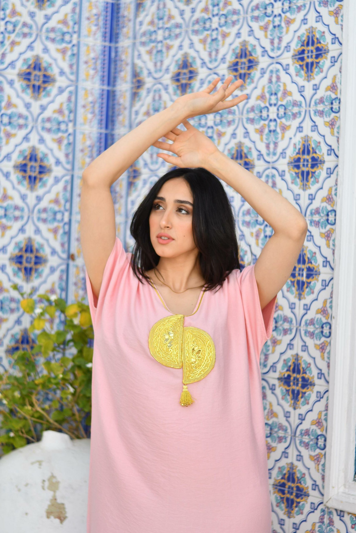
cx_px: 178
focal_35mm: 75
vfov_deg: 27.0
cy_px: 266
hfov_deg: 18.2
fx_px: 1112
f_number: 1.8
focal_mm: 50
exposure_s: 1/2000
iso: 100
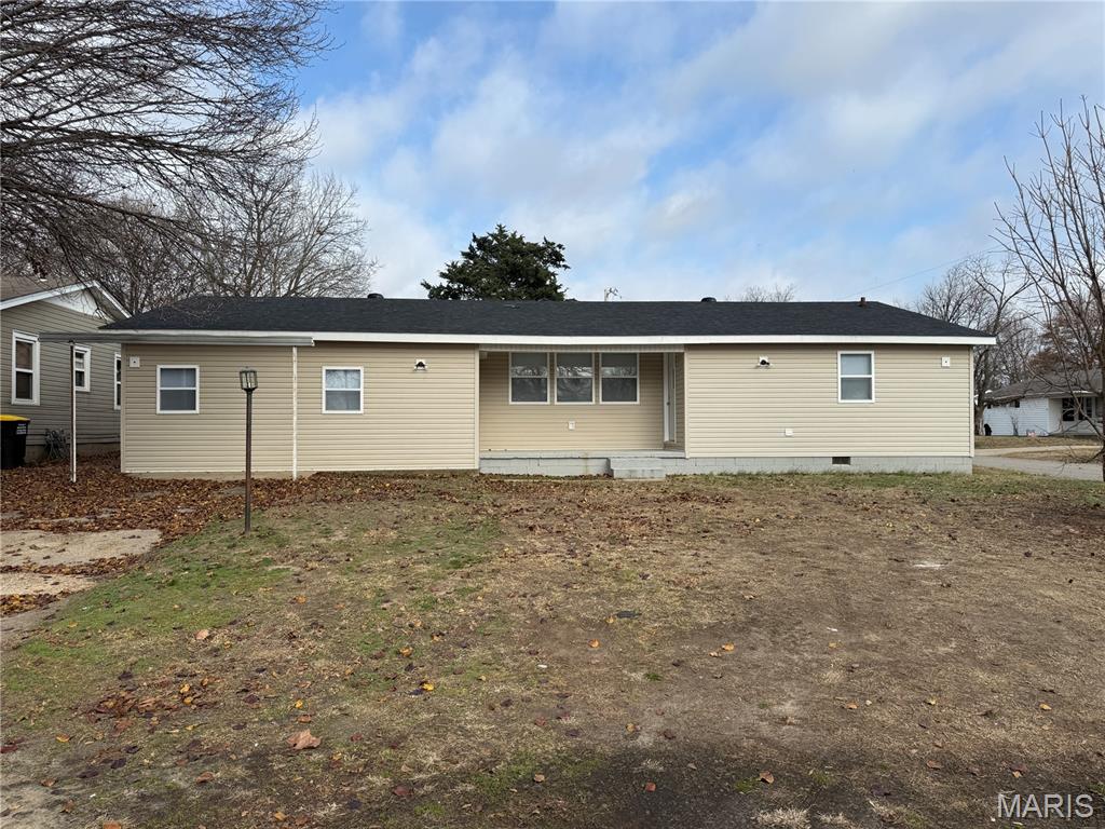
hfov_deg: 71.6
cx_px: 552
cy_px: 414
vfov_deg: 56.8
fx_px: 766
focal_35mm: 24
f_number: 1.78
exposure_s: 1/4167
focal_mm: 6.76
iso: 80
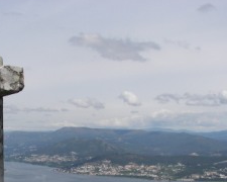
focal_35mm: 72
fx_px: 484
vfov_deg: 20.8
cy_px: 167
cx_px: 58
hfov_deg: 26.1
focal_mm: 6.1
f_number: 4
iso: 50
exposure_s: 1/1000
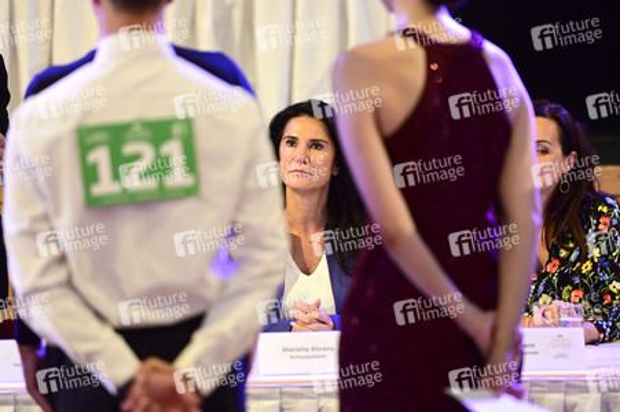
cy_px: 206
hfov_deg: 10.3
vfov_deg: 6.9
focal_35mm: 200
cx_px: 310
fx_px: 3442
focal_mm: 200
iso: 2000
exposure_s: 1/320
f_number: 2.8
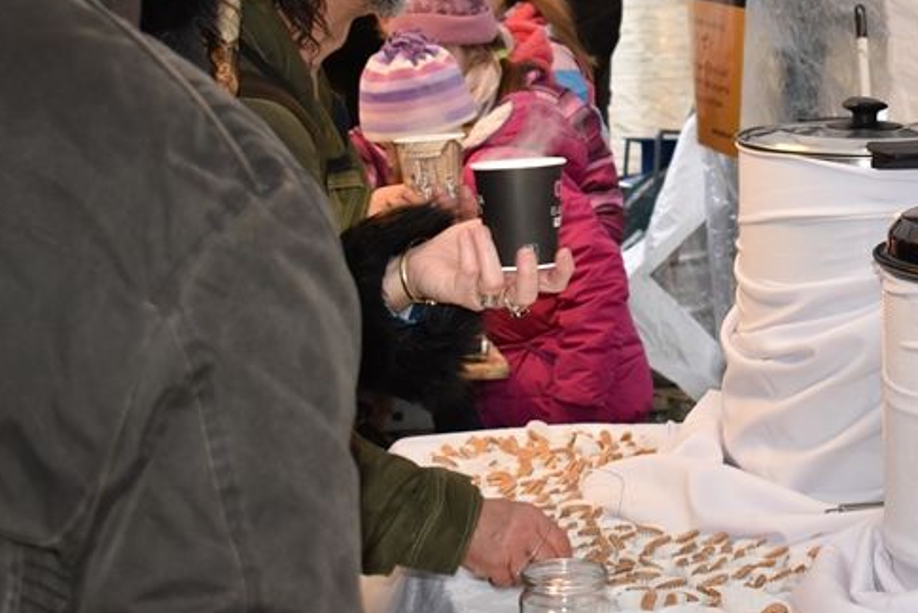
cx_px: 835
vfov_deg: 14.3
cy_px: 58
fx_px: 2424
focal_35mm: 95
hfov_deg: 21.0
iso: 640
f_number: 4.5
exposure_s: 1/60
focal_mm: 30
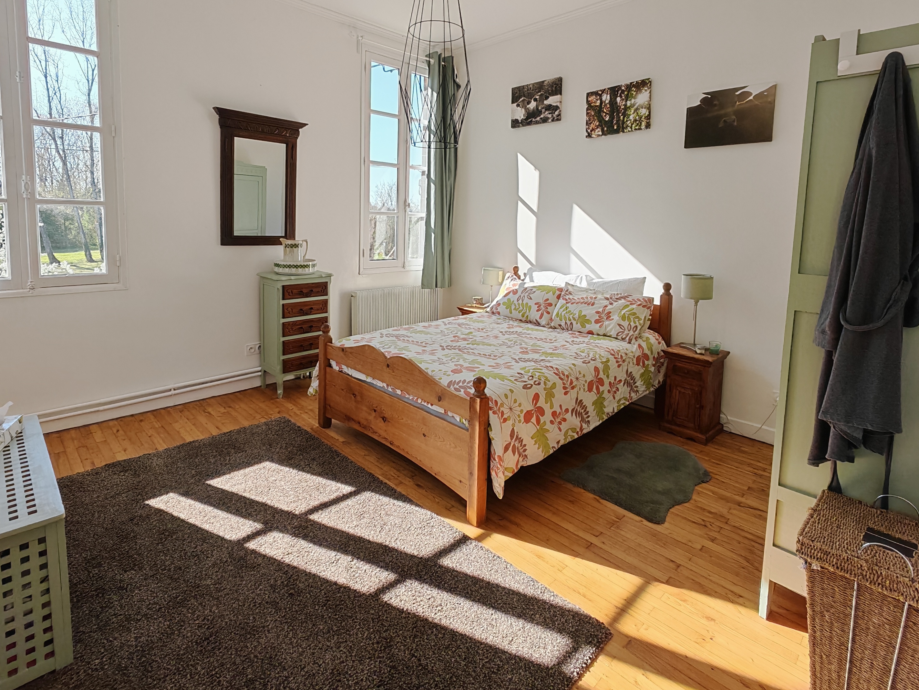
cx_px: 454
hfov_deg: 91.0
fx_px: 451
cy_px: 268
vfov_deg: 73.7
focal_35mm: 17
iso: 50
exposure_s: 1/280
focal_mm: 1.82
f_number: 2
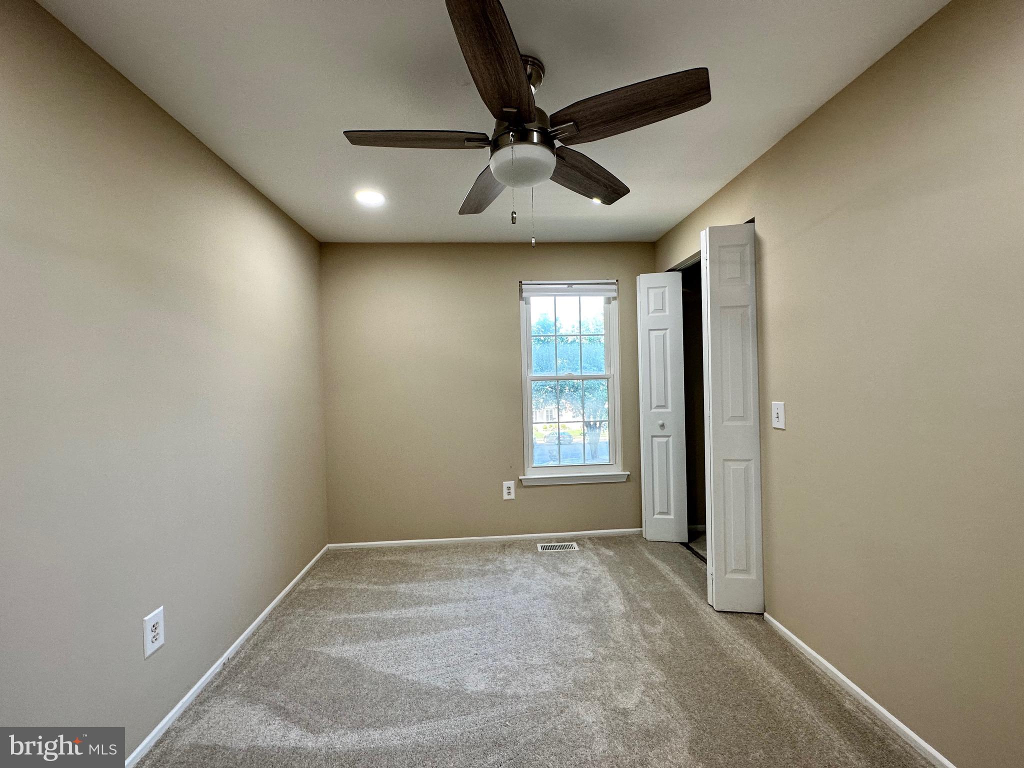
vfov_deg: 85.7
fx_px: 414
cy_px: 384
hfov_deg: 102.1
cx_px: 512
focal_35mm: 14
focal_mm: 2.22
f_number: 2.2
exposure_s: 1/120
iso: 125
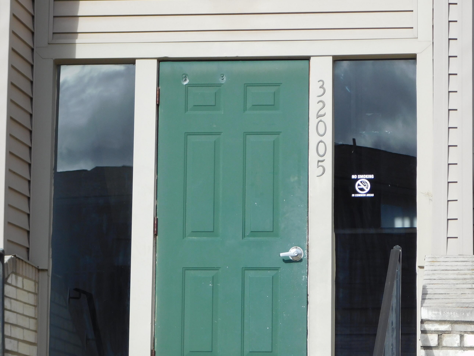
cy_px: 187
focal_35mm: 134
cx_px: 270
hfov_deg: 14.7
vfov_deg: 11.1
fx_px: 1835
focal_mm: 20.3
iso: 125
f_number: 4.8
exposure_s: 1/500
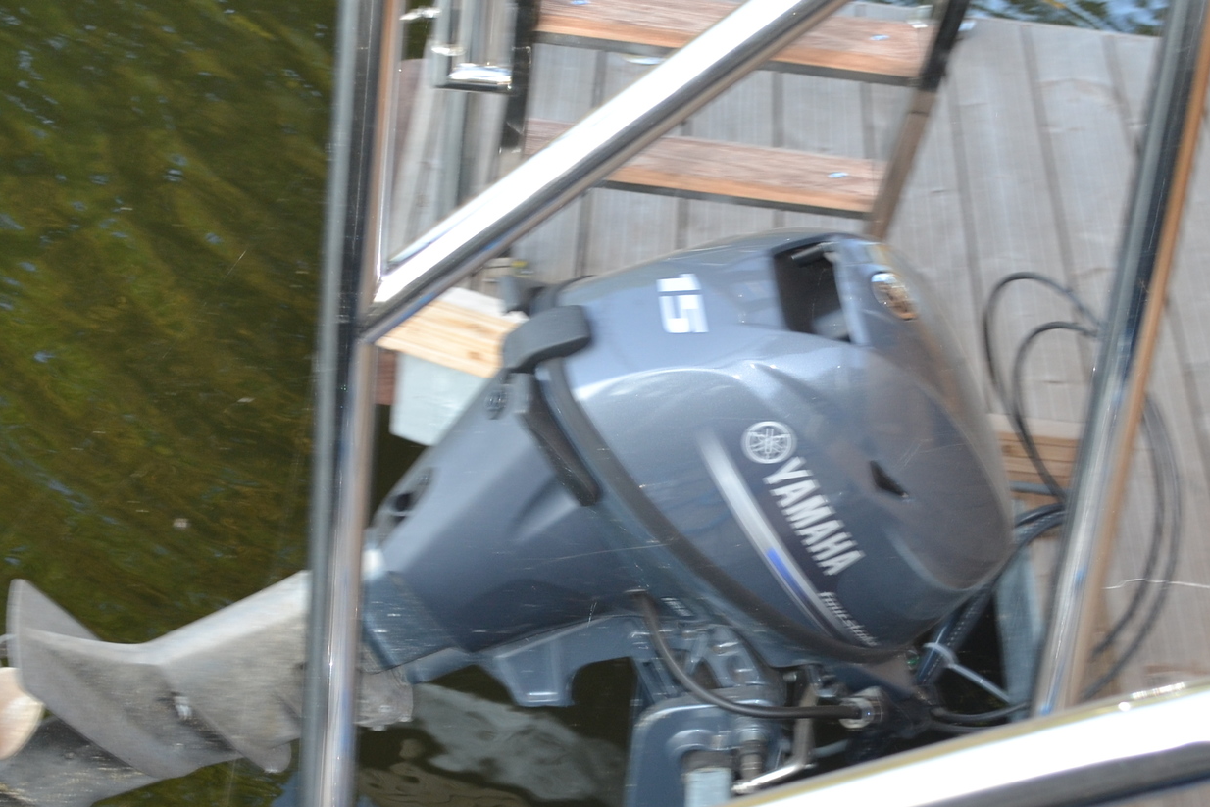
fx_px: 2655
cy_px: 354
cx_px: 519
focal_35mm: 79
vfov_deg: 17.3
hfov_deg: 25.6
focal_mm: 26
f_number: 4.2
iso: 280
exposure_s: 1/125
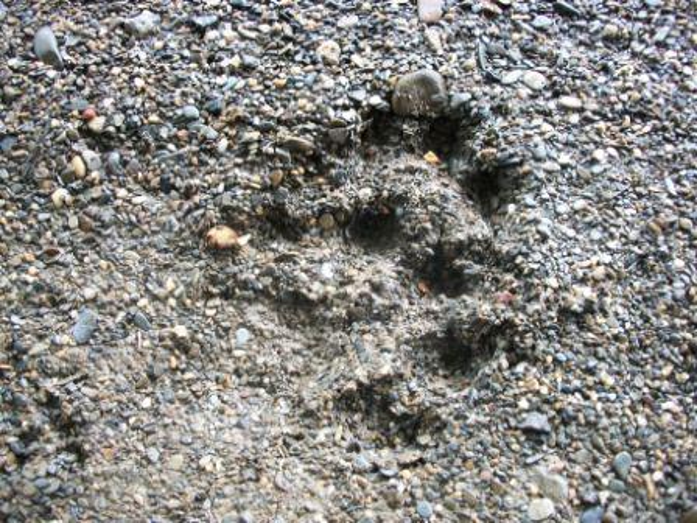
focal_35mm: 32
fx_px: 644
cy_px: 262
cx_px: 348
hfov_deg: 56.8
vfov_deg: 44.2
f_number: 2.9
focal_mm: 5.7
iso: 160
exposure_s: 1/40
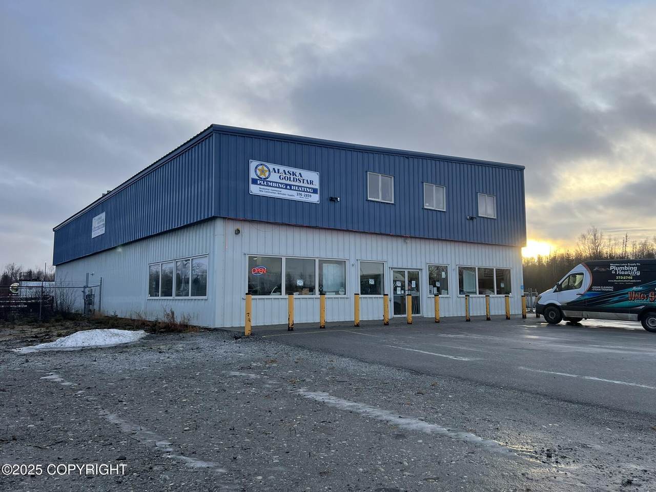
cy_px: 246
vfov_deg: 53.1
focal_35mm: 26
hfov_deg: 67.3
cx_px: 328
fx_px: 493
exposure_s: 1/658
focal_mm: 5.7
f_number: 1.5
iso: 50
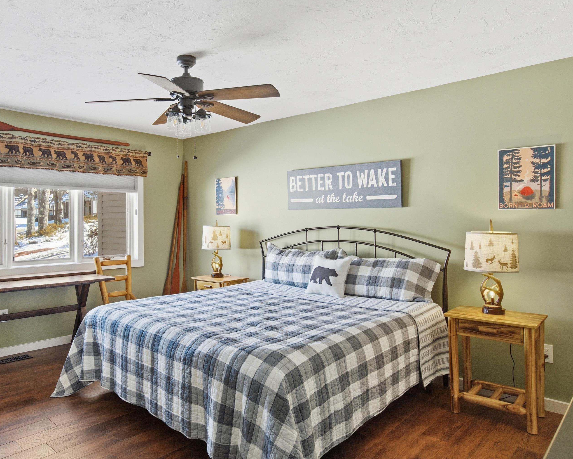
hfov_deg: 67.5
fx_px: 424
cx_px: 232
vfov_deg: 56.8
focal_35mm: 25
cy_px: 229
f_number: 8
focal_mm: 22
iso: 1250
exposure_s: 1/2000
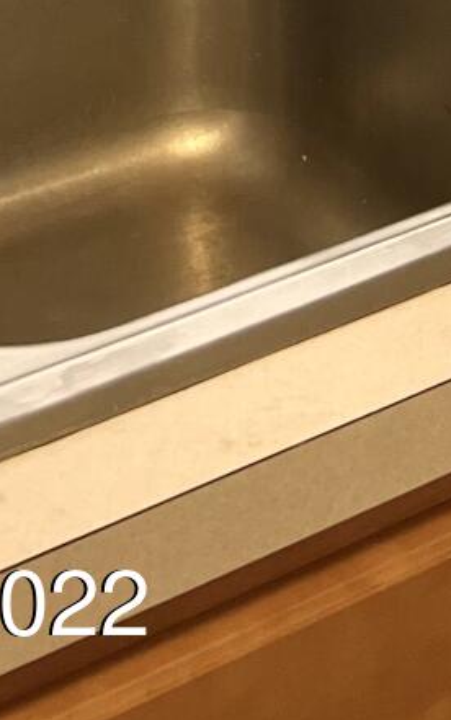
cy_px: -878
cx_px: 402
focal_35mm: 125
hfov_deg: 10.4
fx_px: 2456
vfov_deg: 13.4
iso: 64
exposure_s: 1/120
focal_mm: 5.7
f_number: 1.5
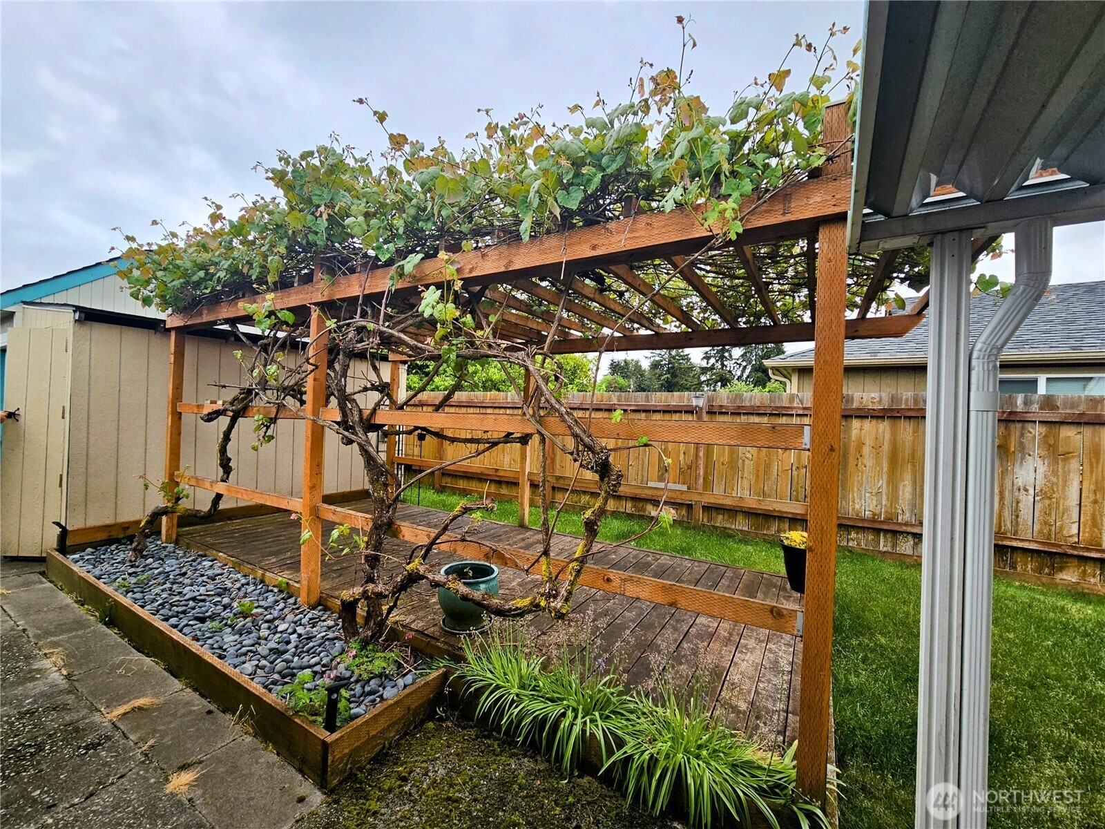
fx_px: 415
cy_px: 414
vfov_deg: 89.9
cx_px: 552
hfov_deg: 106.2
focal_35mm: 13
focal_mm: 2.2
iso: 50
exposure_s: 1/529
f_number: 2.2
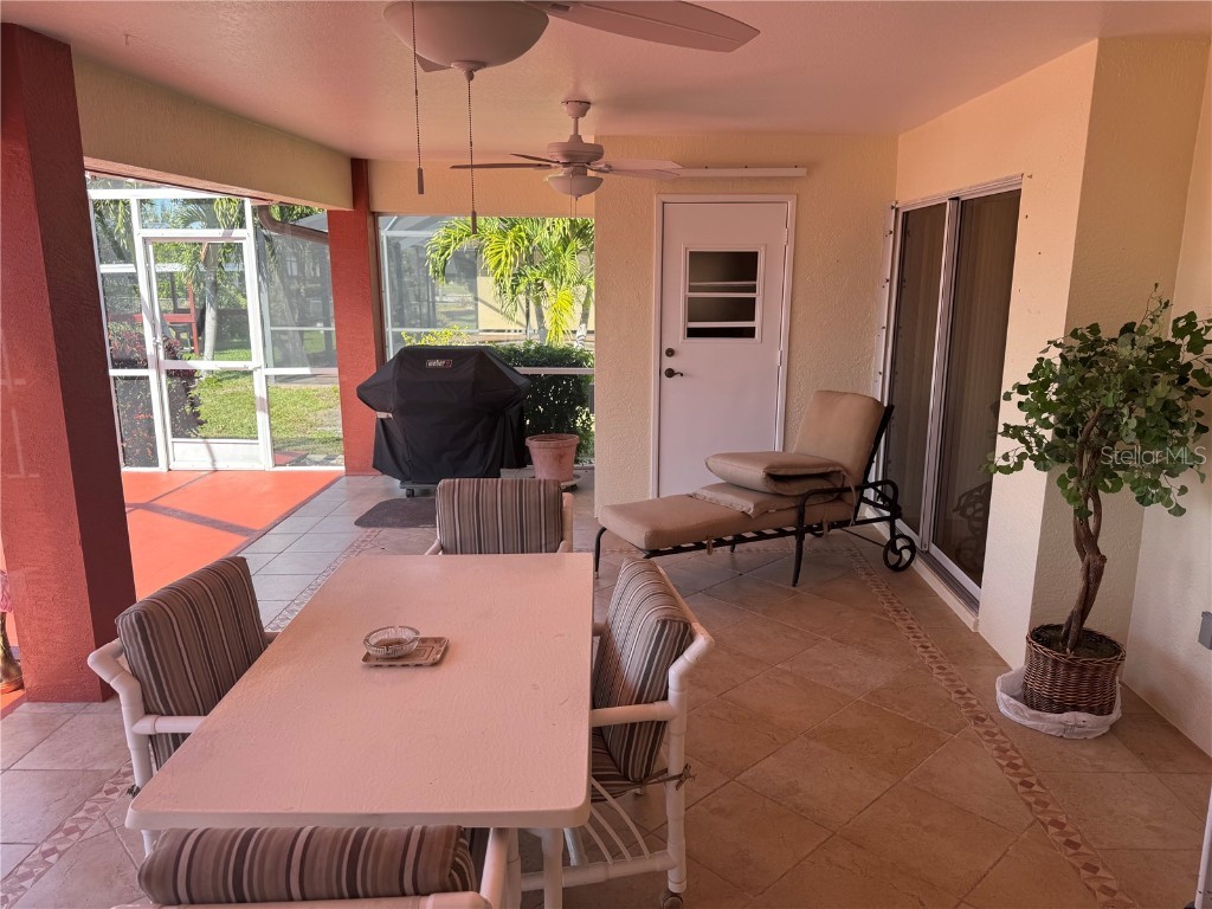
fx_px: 840
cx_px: 606
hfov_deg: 71.6
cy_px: 454
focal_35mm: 24
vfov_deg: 56.8
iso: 80
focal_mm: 6.76
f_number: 1.78
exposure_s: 1/457
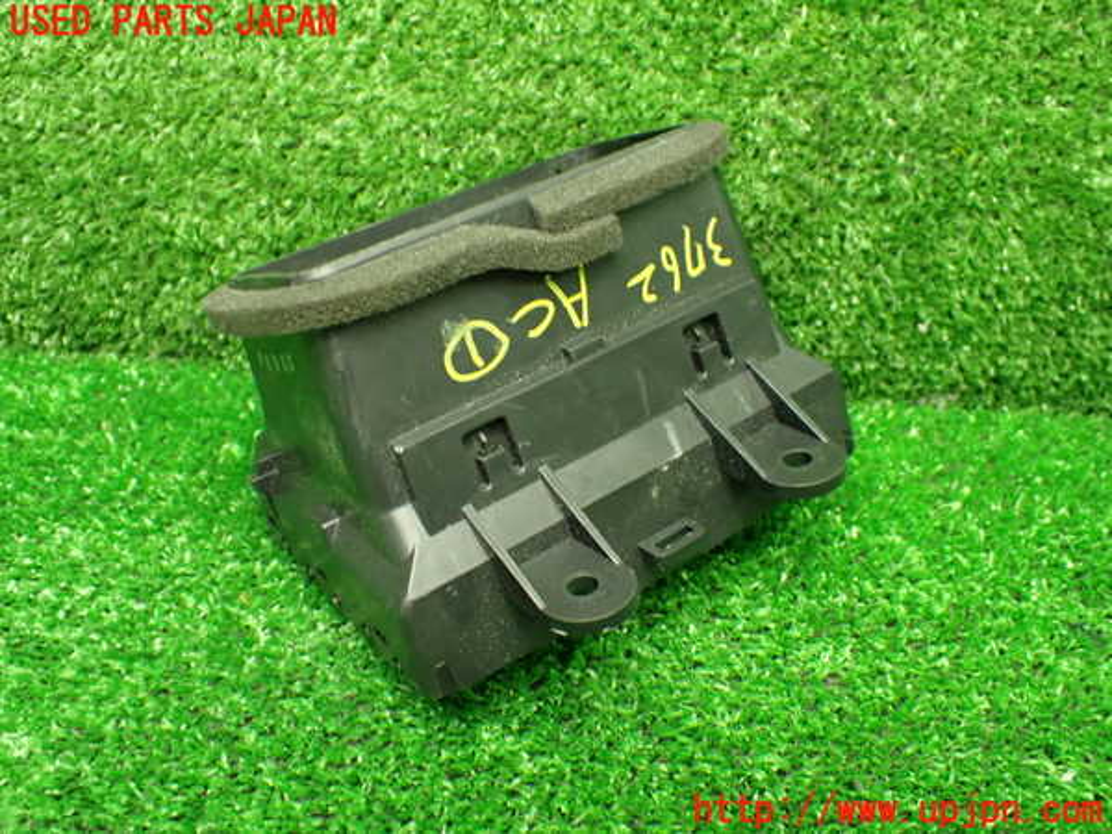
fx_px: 1156
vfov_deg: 39.7
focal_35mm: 36
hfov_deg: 51.4
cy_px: 417
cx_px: 556
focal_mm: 6.37
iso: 800
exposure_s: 1/50
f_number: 2.5
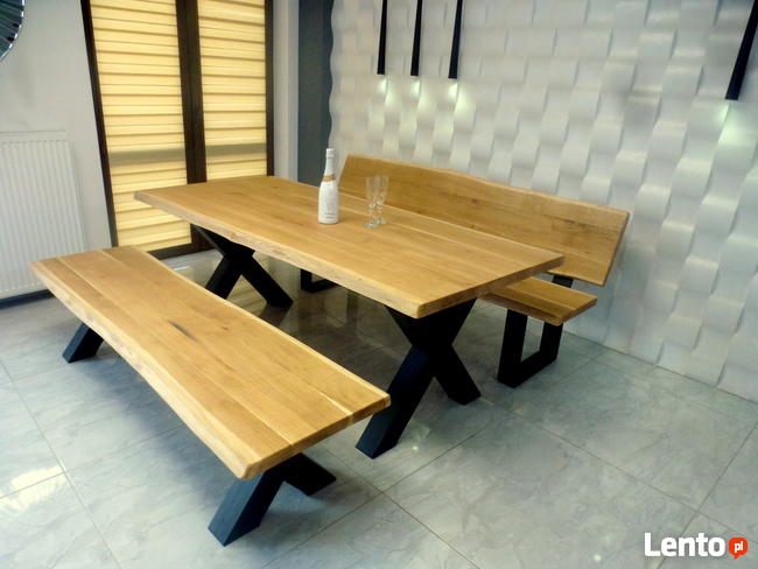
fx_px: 526
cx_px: 379
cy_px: 284
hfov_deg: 71.6
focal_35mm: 24
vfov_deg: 56.8
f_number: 3.3
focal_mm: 4.3
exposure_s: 1/60
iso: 250
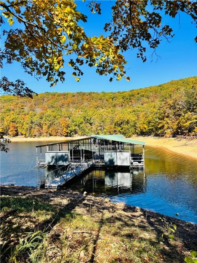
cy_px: 132
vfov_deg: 67.3
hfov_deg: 53.0
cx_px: 98
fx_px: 197
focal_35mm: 26
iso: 50
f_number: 1.6
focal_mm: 5.96
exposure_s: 1/1783
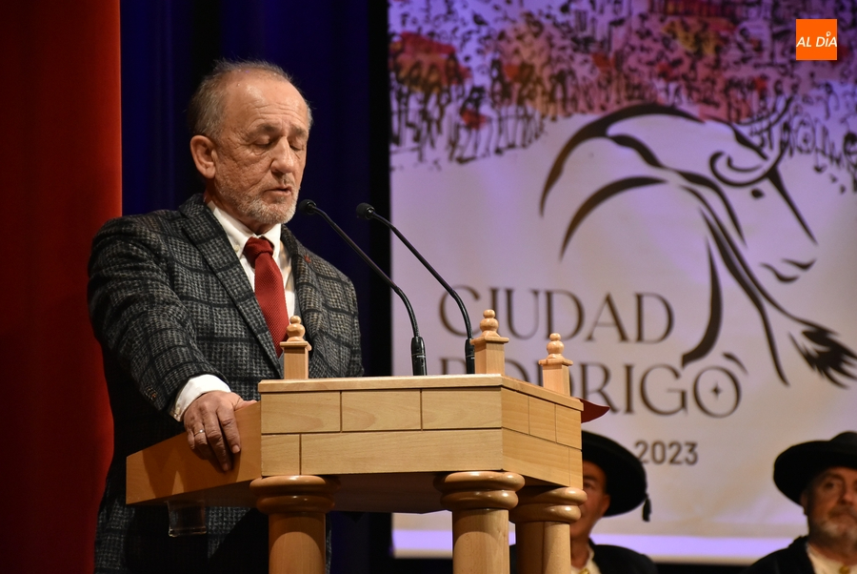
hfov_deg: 13.7
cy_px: 287
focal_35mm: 150
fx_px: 3574
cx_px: 428
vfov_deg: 9.2
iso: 1600
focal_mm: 100
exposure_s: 1/125
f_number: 5.6
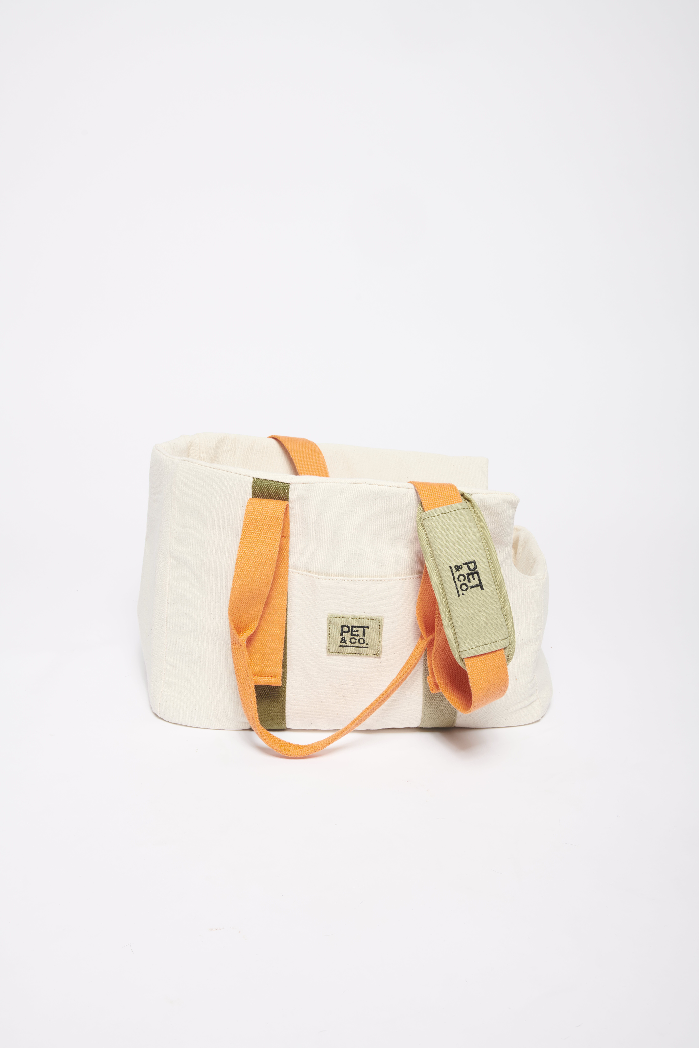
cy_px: 524
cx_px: 350
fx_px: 1223
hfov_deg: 31.9
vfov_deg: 46.4
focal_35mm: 42
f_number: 11
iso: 320
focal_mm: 42
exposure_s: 1/160
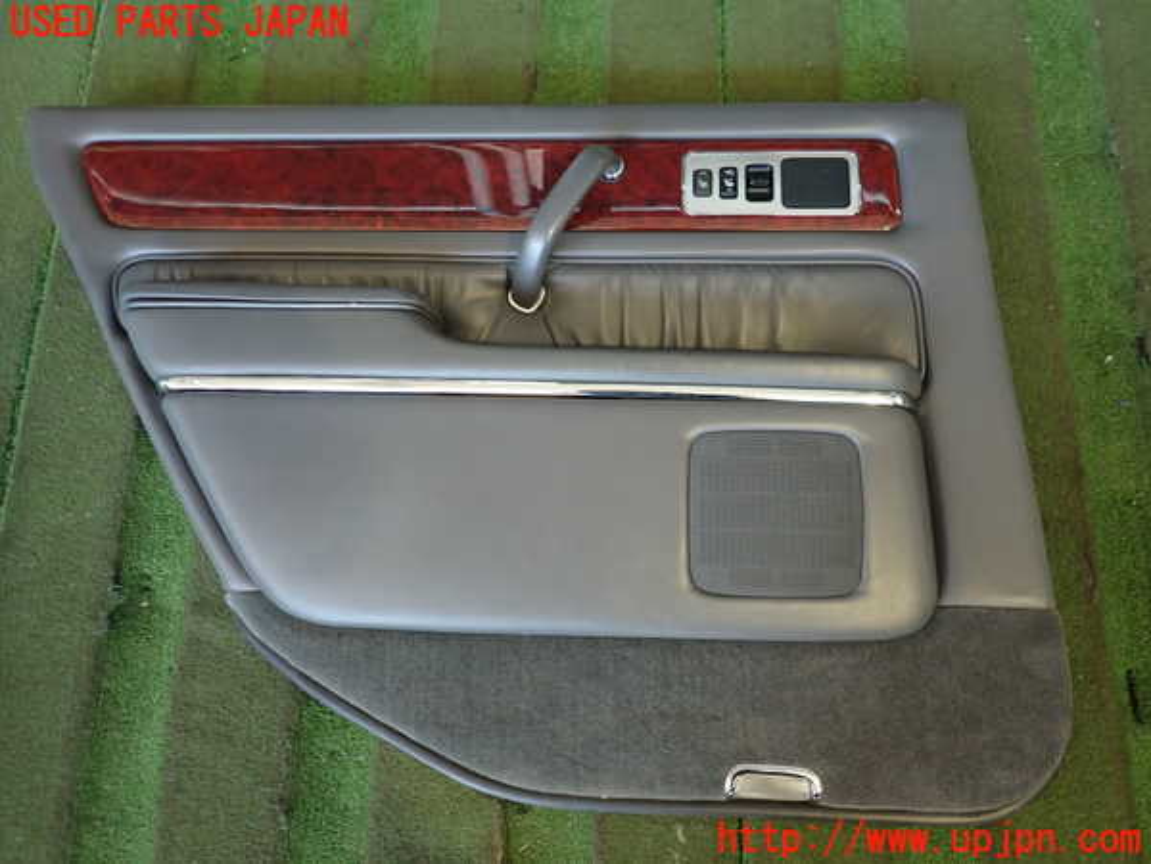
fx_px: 831
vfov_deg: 54.9
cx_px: 576
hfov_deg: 69.4
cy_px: 432
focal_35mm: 25
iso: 200
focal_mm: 4.5
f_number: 2
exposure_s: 1/30
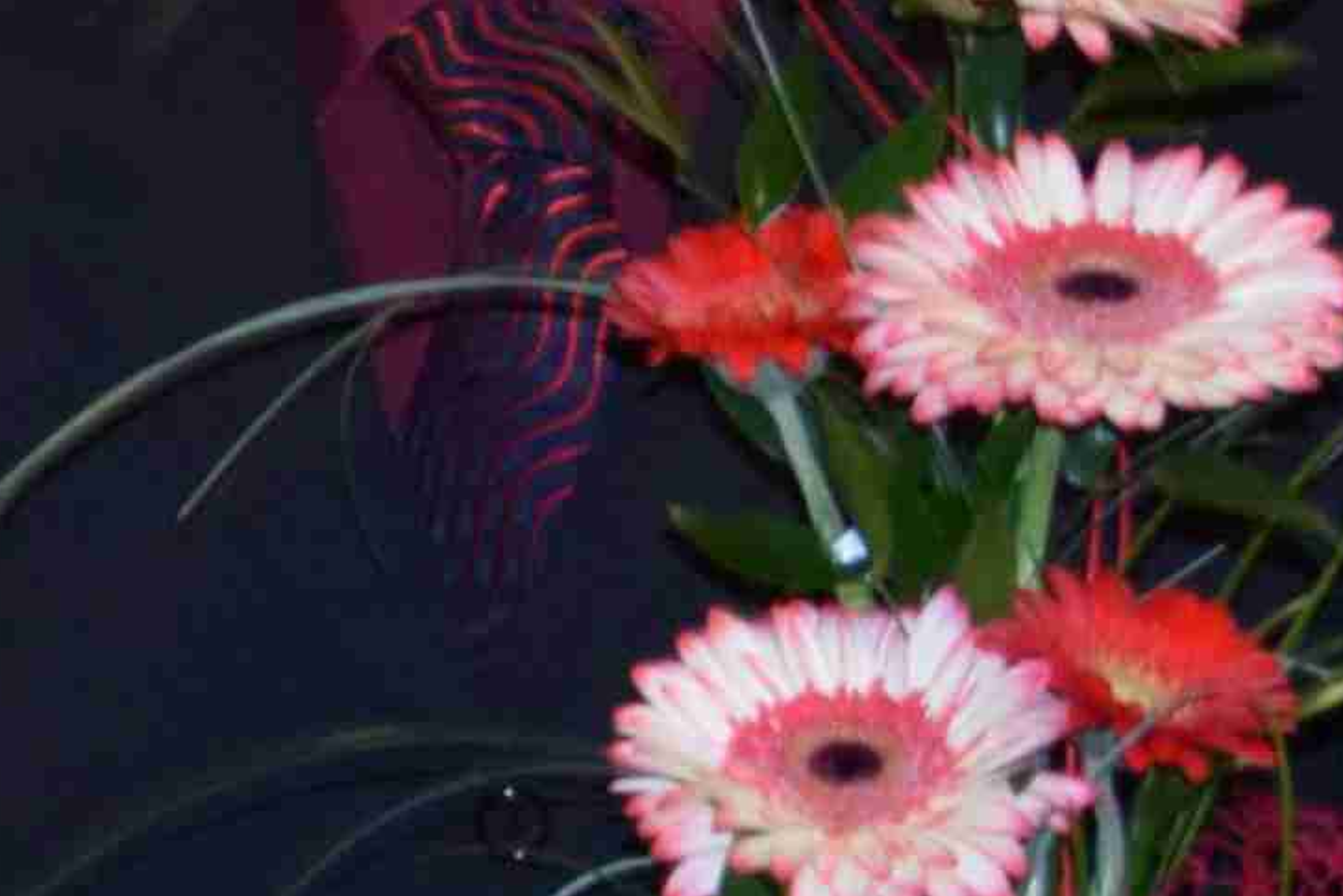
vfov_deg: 5.3
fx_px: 9699
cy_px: 789
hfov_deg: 7.5
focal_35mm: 260
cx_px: -1495
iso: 1250
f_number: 4
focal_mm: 28
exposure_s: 1/60
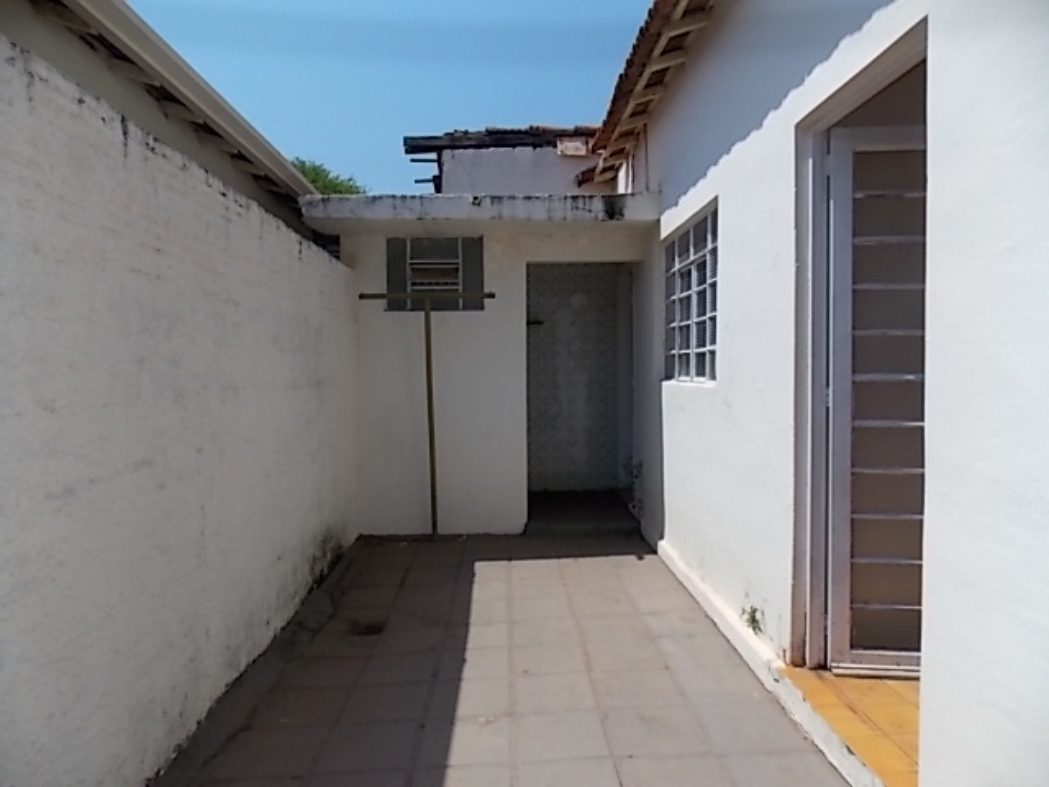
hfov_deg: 73.9
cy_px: 394
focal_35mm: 23
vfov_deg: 58.9
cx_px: 524
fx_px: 697
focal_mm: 4
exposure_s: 1/160
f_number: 9.9
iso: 80
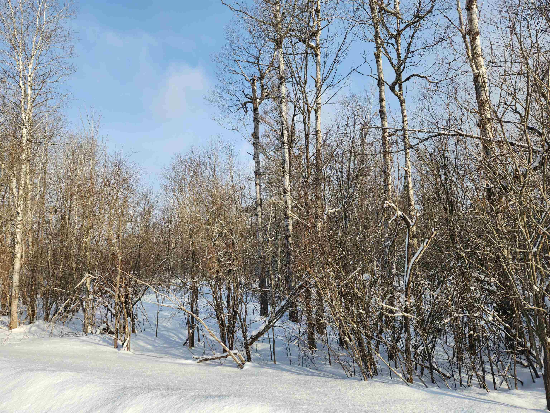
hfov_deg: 73.9
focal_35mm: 23
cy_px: 206
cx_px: 275
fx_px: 365
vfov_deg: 58.9
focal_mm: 5.4
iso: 20
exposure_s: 1/838
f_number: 1.8
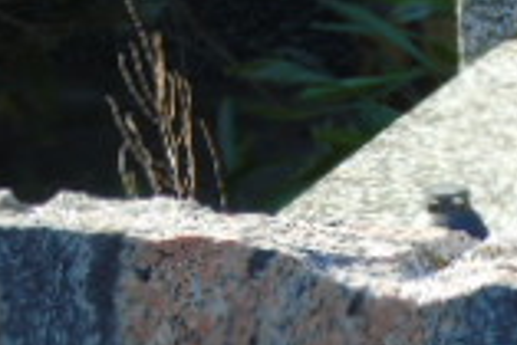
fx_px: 6569
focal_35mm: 457
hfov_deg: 4.5
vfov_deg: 3.0
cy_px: 746
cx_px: 69
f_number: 4.4
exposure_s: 1/160
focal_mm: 19
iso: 80
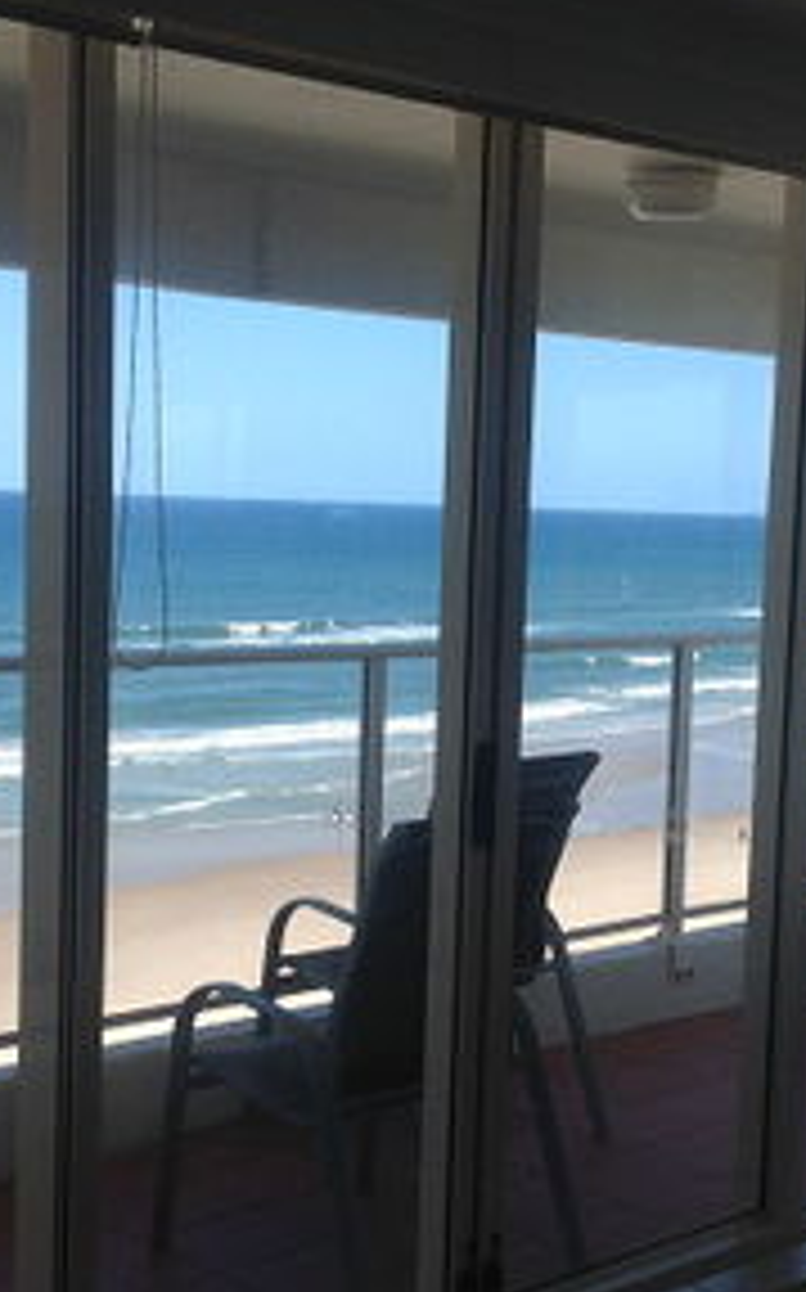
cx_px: 441
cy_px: 707
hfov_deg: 20.9
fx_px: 2182
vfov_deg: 33.0
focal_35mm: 62
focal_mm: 4.28
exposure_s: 1/1209
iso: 50
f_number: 2.4
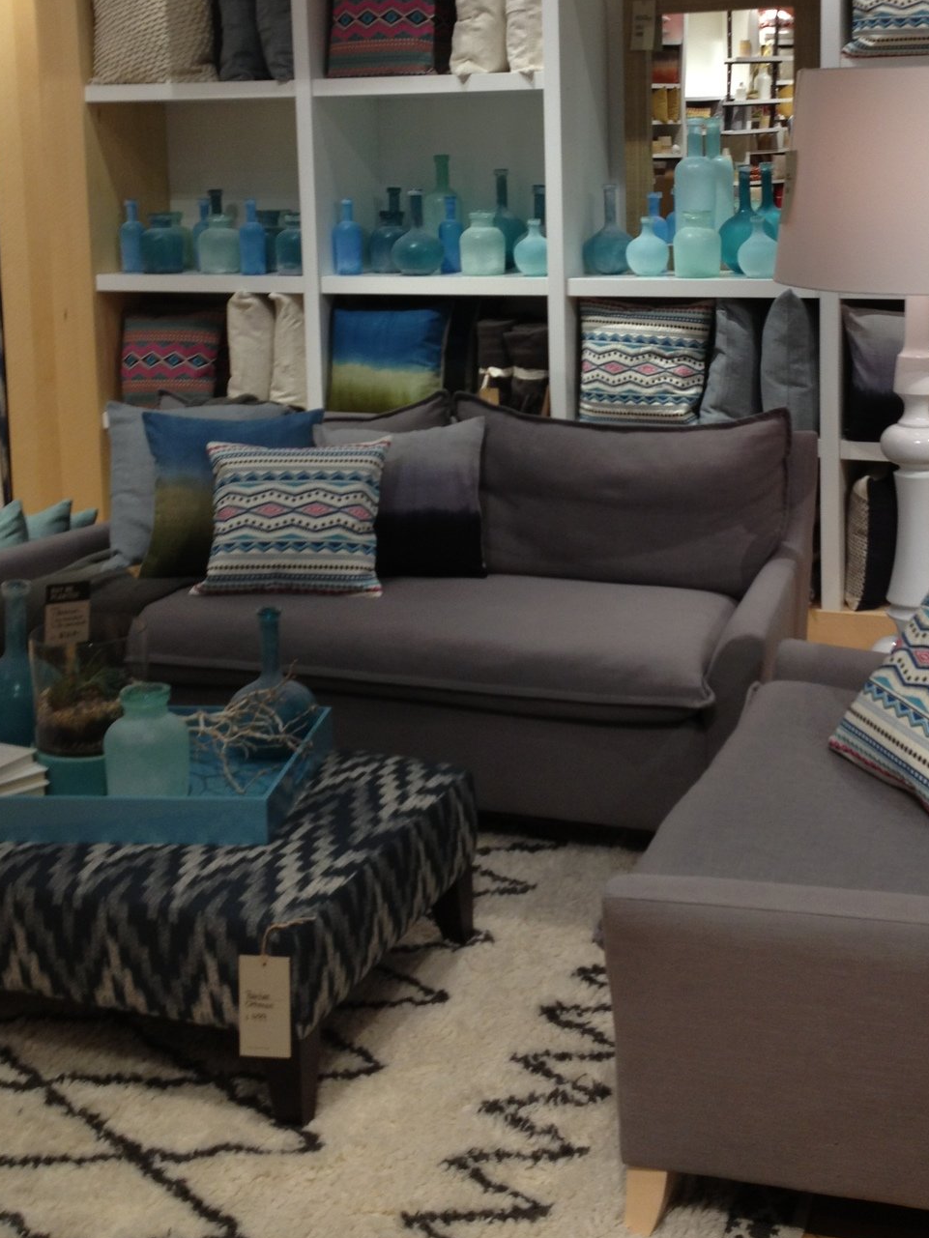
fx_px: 1825
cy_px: 367
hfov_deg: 28.5
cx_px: 545
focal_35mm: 51
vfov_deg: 36.9
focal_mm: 4.28
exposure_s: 1/24
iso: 50
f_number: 2.4
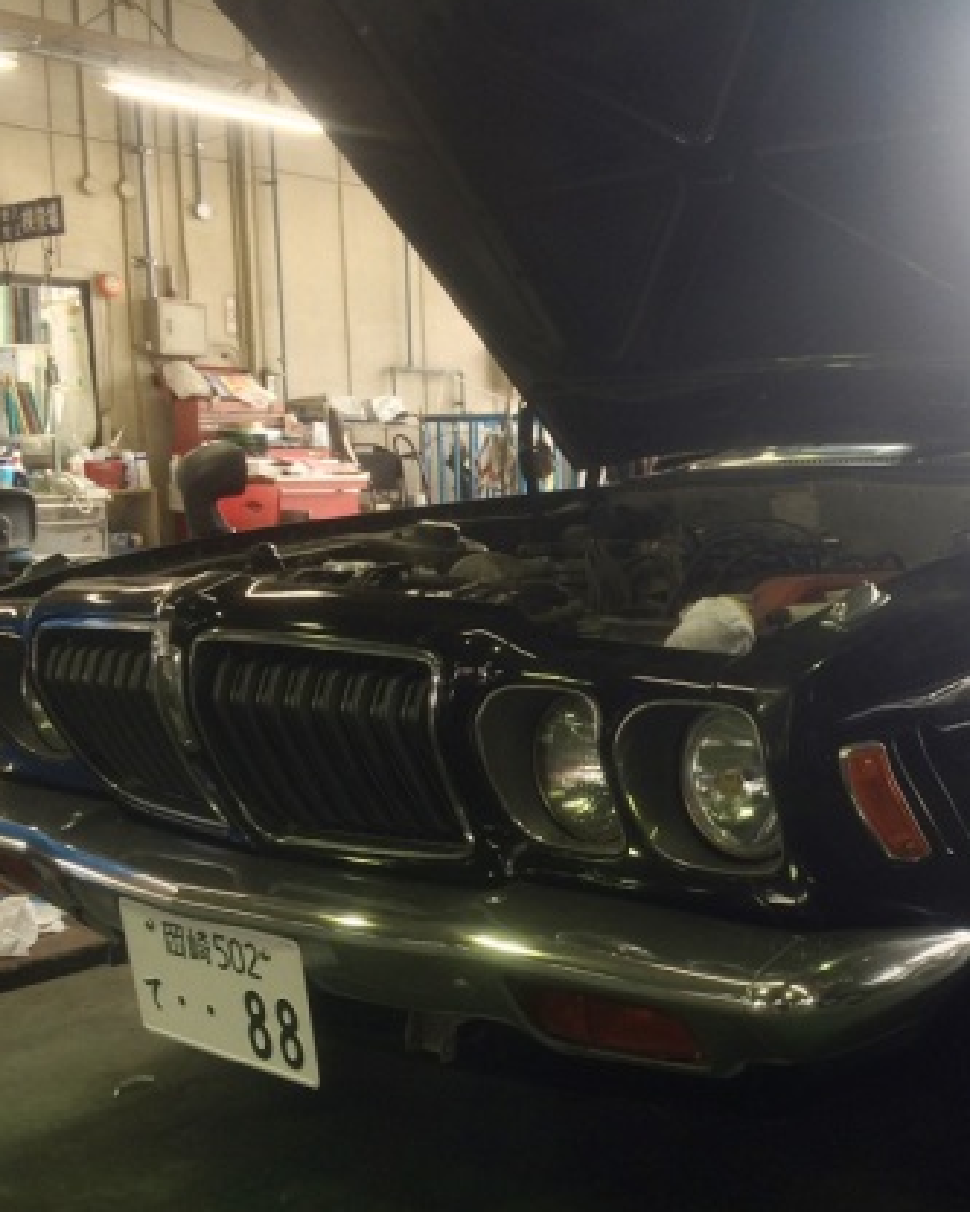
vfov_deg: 41.1
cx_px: 833
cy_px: 679
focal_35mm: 45
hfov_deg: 32.1
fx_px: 1614
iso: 40
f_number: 2.2
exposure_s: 1/60
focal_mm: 4.12
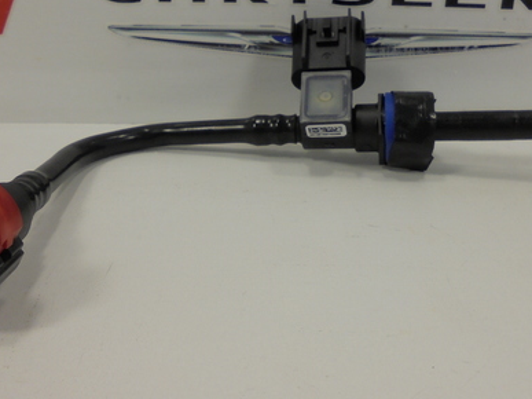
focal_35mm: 43
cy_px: 168
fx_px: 661
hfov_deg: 43.9
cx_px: 260
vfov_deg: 33.5
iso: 100
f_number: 3.5
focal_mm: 4.6
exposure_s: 1/200
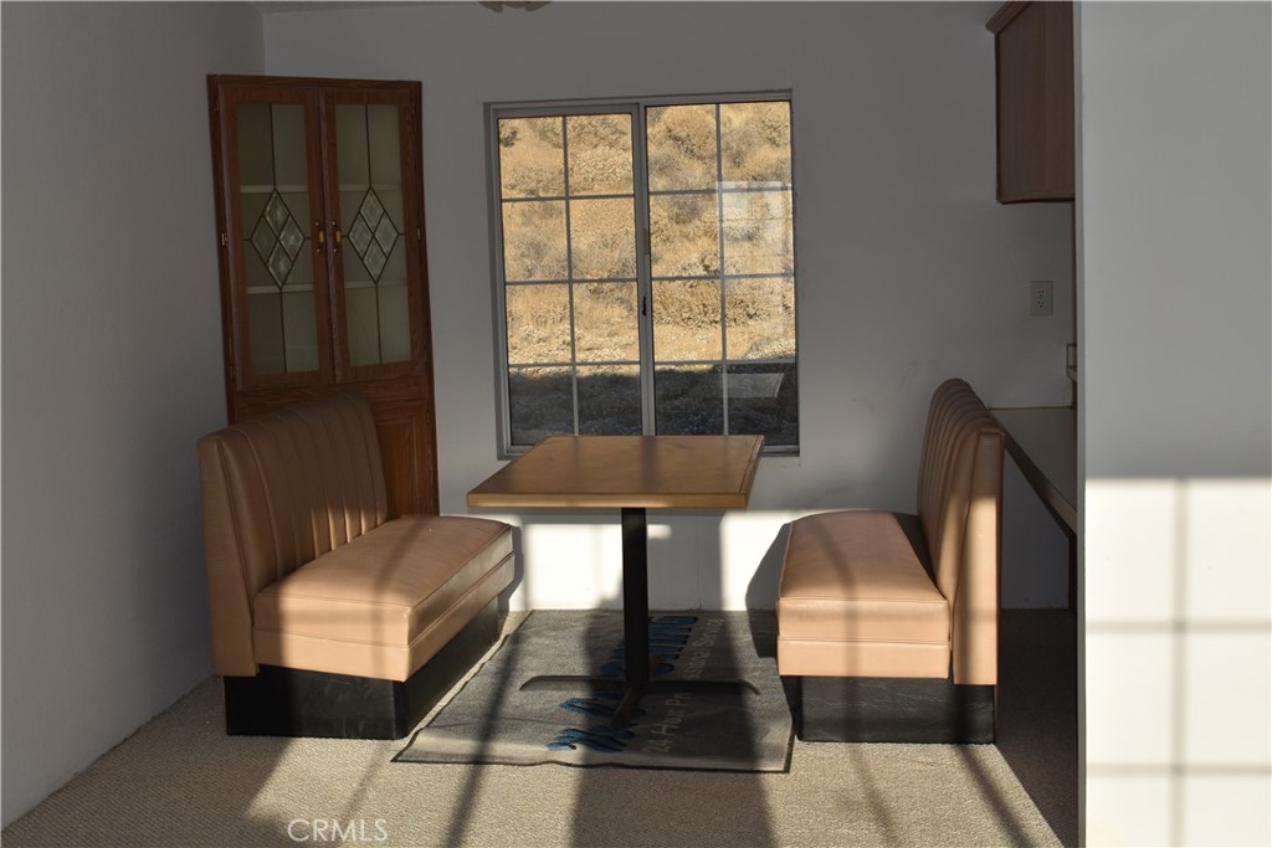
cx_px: 636
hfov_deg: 45.0
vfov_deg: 30.9
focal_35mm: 44
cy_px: 424
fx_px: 1537
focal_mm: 29
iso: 100
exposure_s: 1/200
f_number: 11
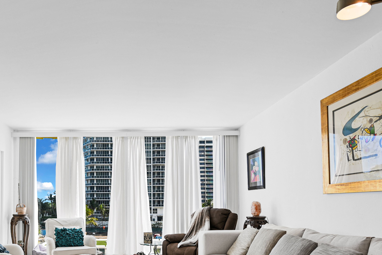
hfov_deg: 67.4
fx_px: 276
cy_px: 199
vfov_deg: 47.3
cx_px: 126
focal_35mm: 26
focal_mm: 14
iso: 100
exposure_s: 1/40
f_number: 4
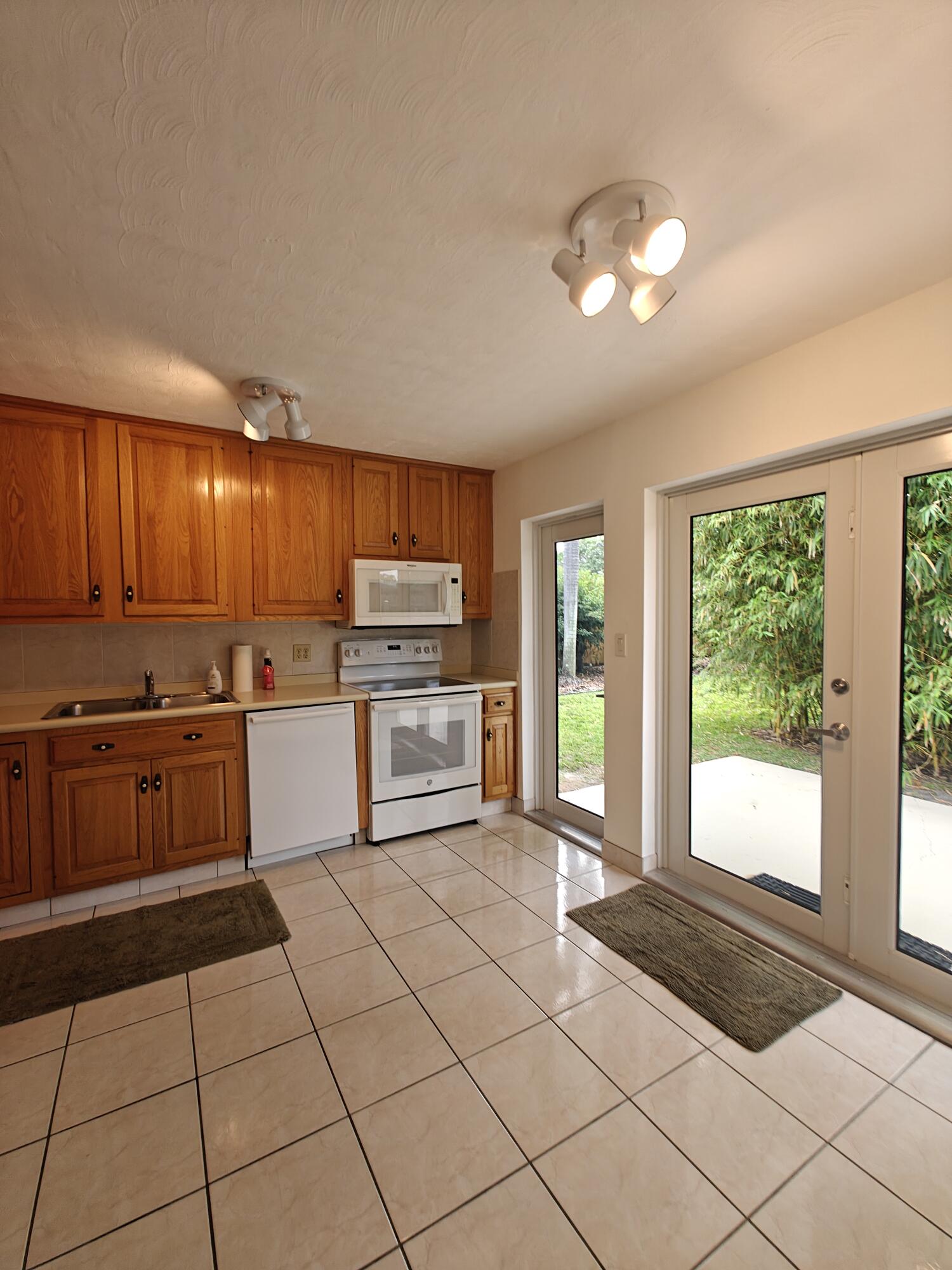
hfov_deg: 85.7
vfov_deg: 102.1
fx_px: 513
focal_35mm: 14
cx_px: 476
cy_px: 635
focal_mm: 2.62
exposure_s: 1/60
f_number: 2.2
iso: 100
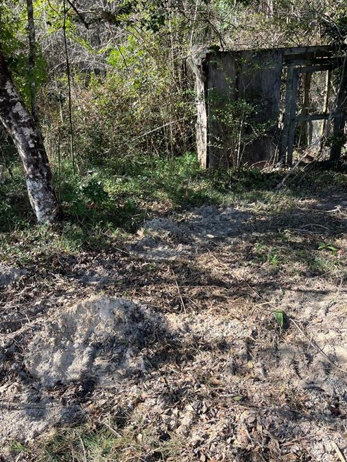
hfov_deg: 49.7
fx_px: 374
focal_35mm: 28
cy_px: 242
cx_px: 164
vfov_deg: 63.4
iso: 50
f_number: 1.6
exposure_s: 1/469
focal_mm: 5.1
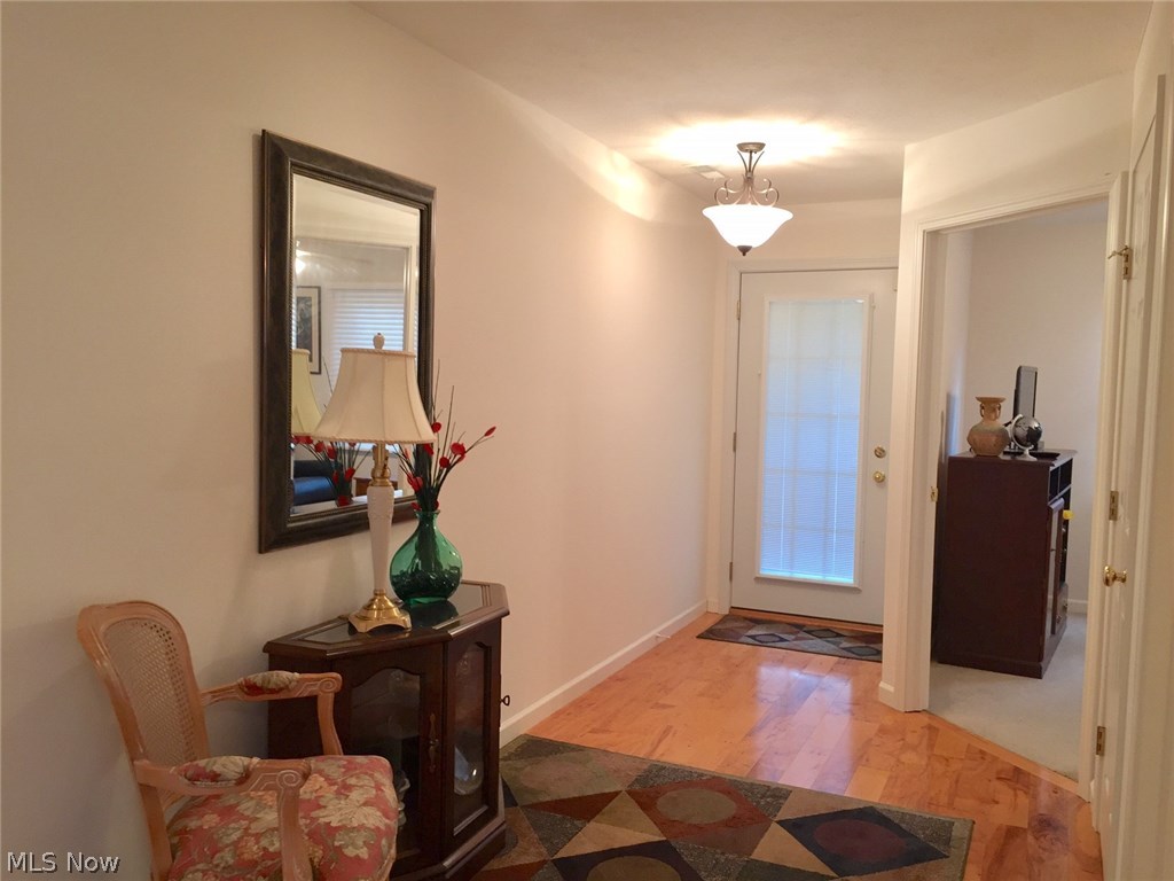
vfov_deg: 48.2
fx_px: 984
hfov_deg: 61.7
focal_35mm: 29
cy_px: 440
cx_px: 587
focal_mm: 4.15
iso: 64
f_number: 2.2
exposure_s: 1/30
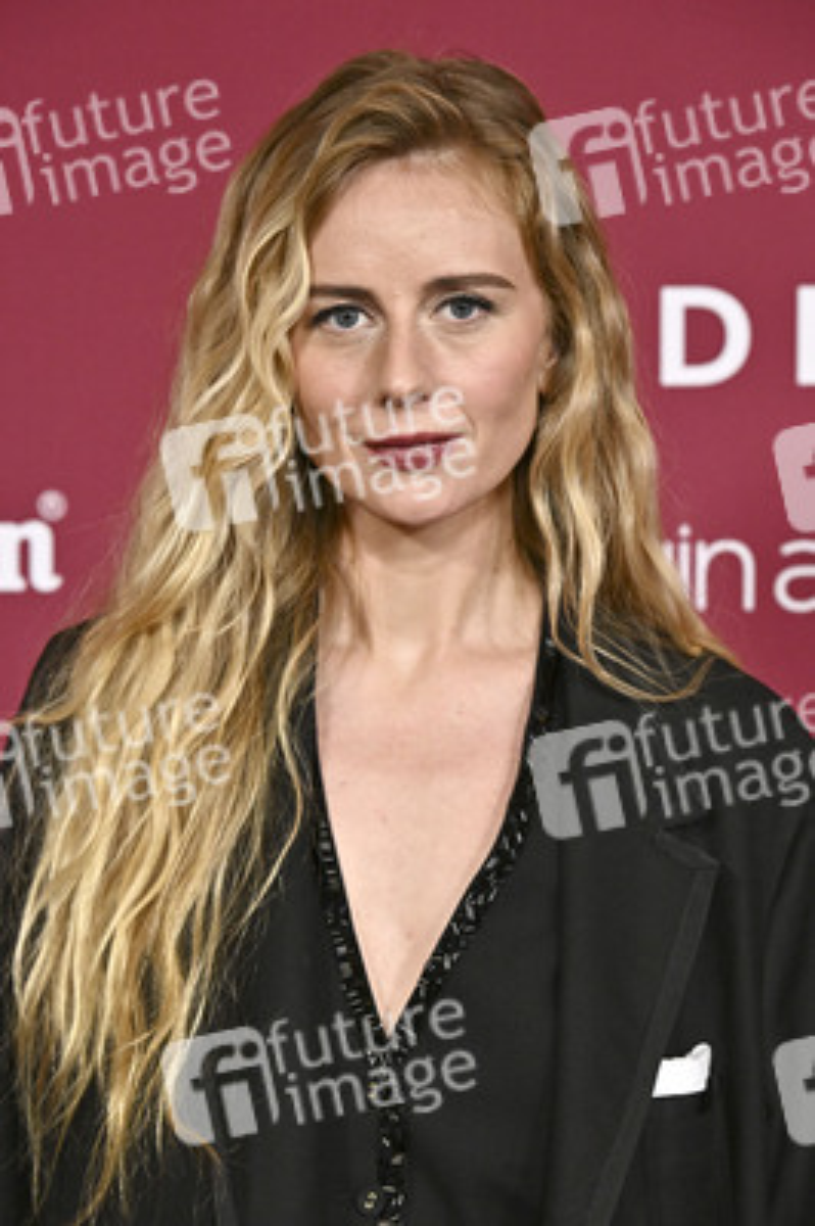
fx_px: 3844
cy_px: 613
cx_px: 408
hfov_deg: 12.1
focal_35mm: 113
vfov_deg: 18.1
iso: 3200
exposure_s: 1/320
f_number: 7.1
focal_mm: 113
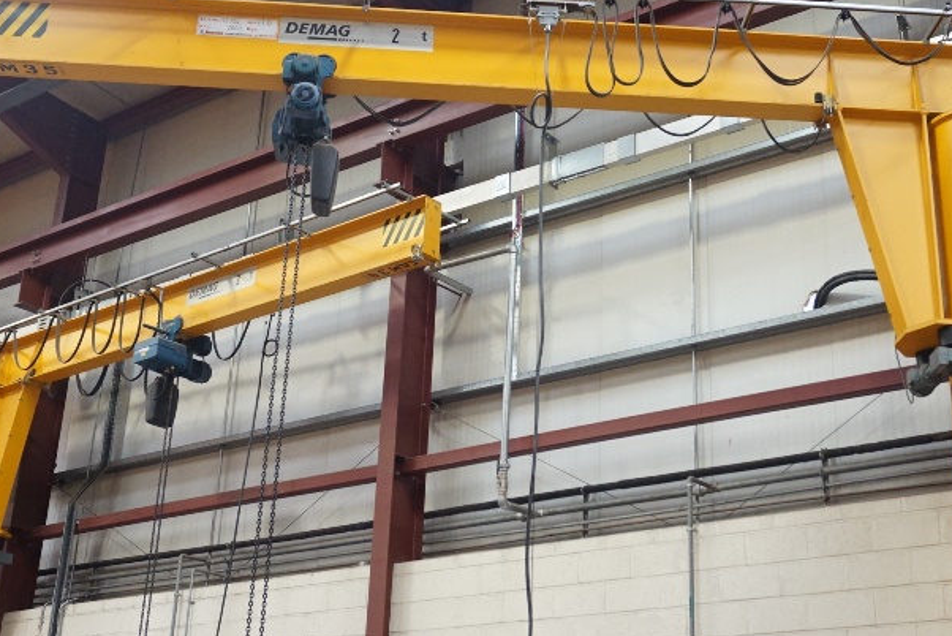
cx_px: 565
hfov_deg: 38.7
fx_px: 1349
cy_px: 284
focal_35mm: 51
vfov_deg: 26.5
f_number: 4
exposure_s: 1/160
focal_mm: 20
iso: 1600
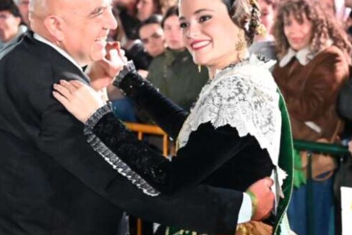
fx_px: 1193
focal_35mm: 122
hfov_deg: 16.7
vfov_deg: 11.2
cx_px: 241
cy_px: 103
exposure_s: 1/323
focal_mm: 58
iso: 25600
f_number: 4
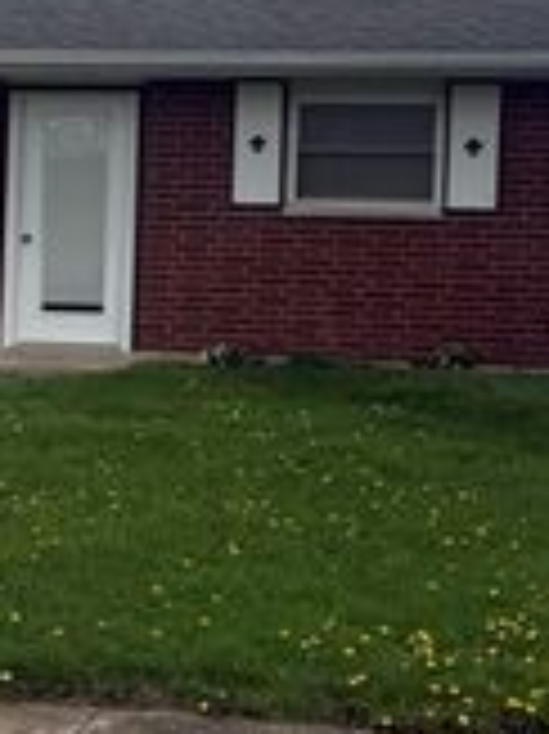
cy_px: 254
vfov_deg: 20.0
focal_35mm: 98
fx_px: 2075
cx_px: 36
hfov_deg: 14.9
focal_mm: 6.76
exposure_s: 1/4975
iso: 80
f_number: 1.78
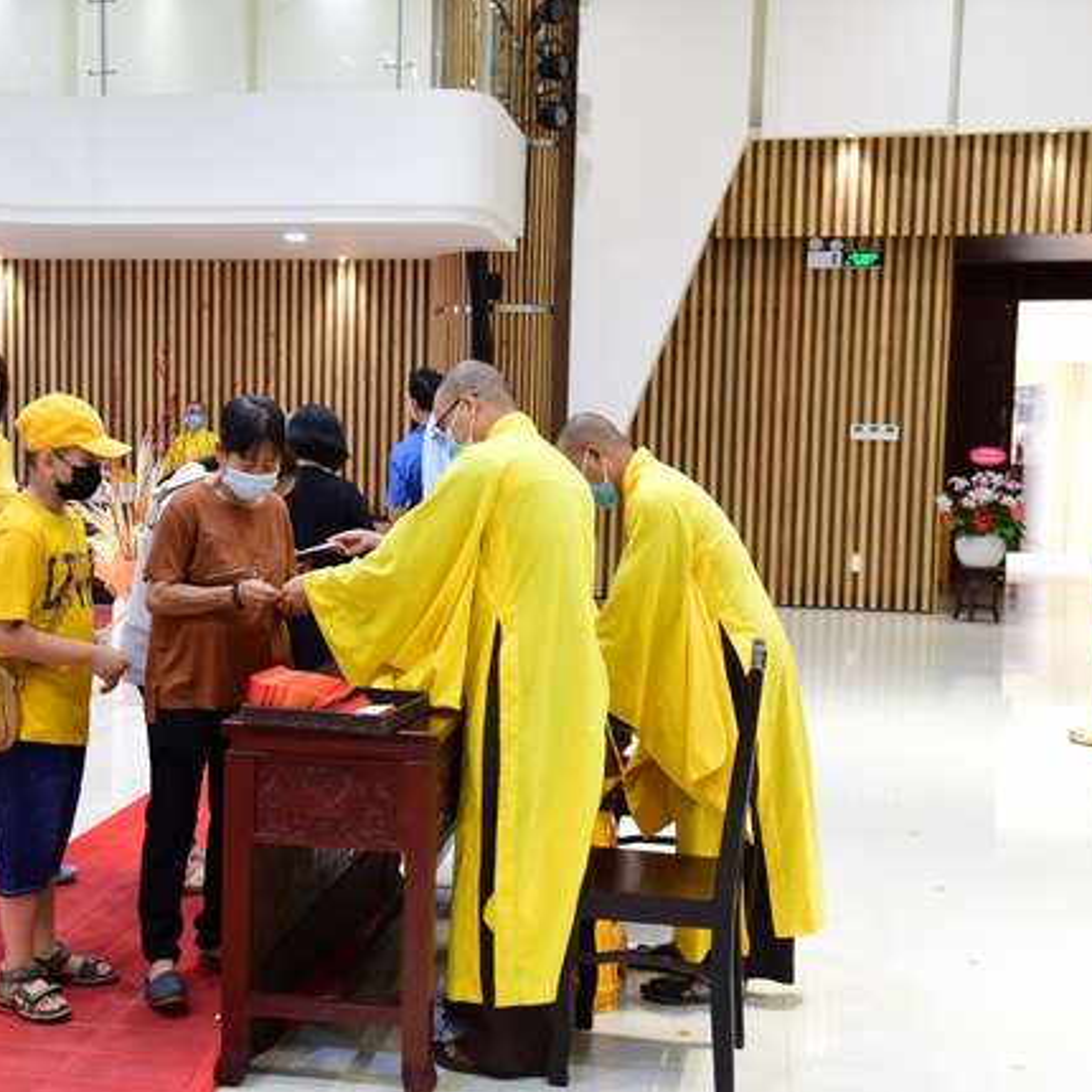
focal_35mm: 45
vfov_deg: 37.6
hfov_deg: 37.3
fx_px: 1606
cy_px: 546
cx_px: 409
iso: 1600
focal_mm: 35
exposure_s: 1/50
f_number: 5
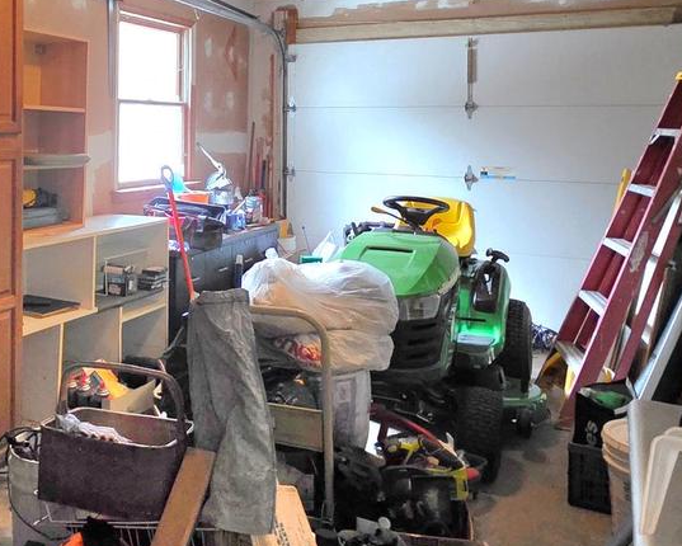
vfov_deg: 42.9
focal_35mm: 34
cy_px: 192
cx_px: 144
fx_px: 687
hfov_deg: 49.9
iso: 1000
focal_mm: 2.2
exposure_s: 1/24
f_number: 1.9
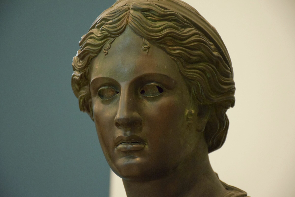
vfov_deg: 9.1
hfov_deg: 13.7
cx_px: 148
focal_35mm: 150
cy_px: 98
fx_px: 1229
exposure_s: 1/60
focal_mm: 100
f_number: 5.6
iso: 4500
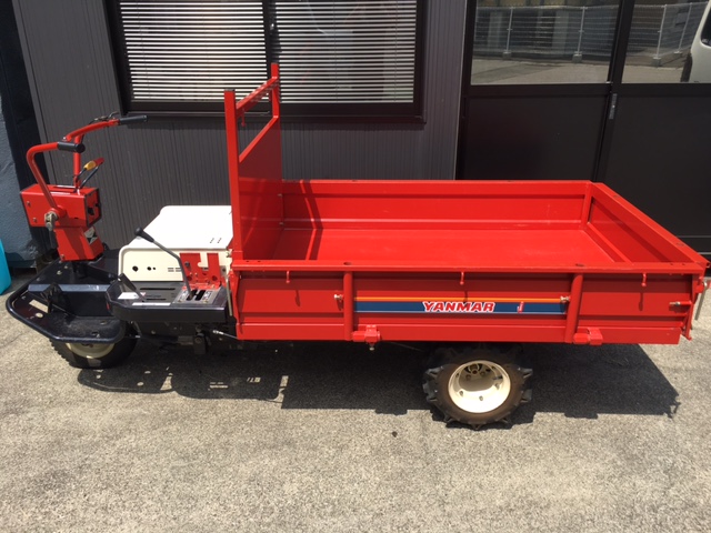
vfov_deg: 48.2
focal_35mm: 29
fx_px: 596
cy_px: 266
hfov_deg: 61.7
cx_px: 356
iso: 25
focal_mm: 4.15
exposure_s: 1/962
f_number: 2.2
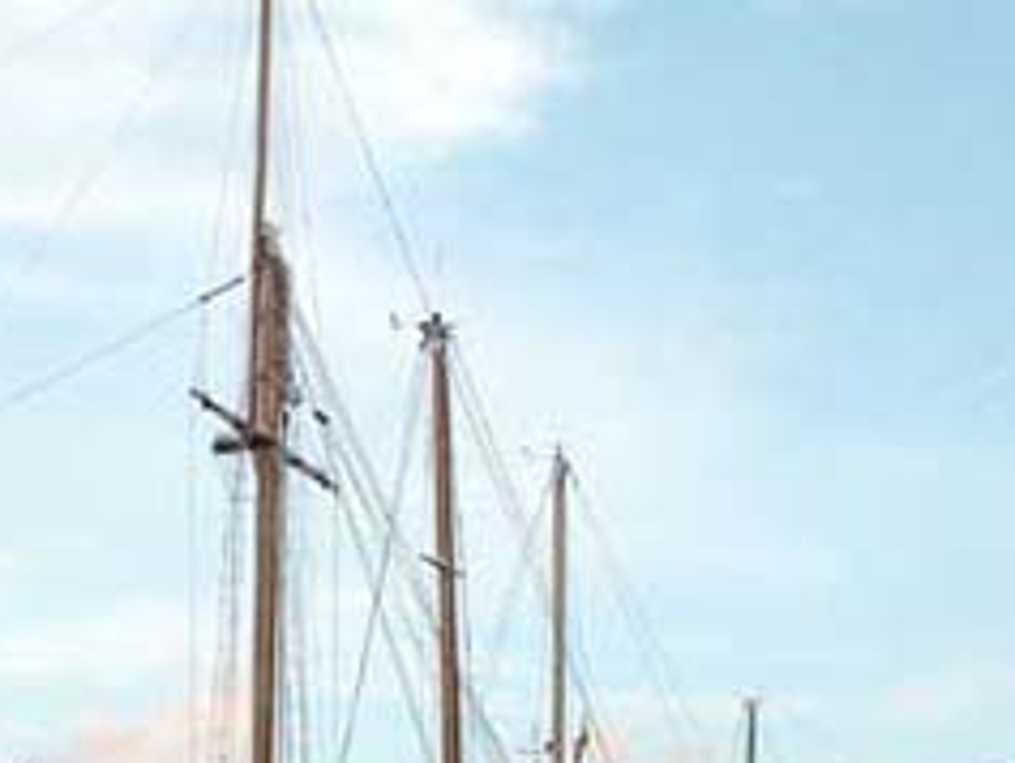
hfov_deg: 20.2
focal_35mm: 96
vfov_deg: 15.0
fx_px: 2816
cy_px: 838
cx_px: 206
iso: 100
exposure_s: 1/194
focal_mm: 9
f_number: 7.1
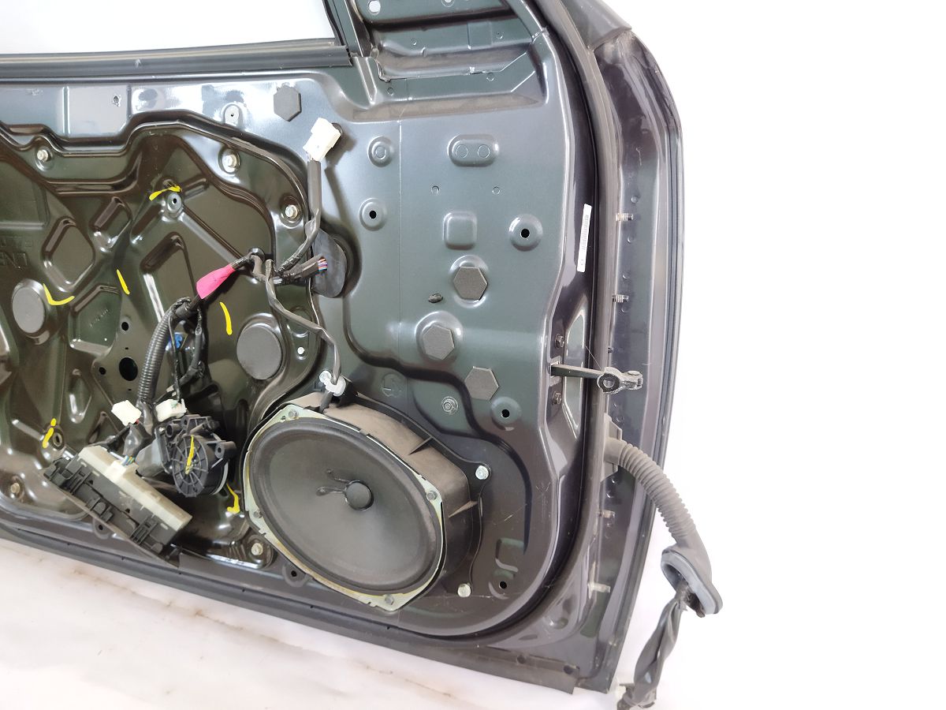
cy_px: 355
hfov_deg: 65.3
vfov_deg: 51.4
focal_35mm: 27
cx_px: 473
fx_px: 738
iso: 272
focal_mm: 4.71
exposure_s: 1/25
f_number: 1.79
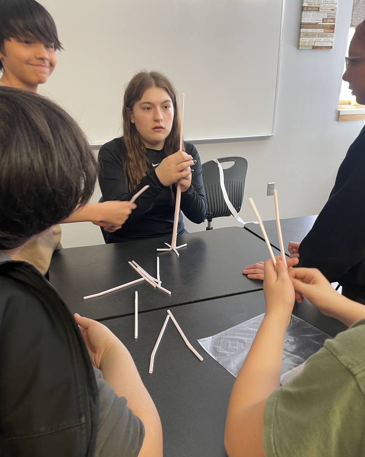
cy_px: 241
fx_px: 378
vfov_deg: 62.2
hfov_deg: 51.5
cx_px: 181
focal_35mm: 28
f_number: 1.6
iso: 80
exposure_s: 1/41
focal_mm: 4.2
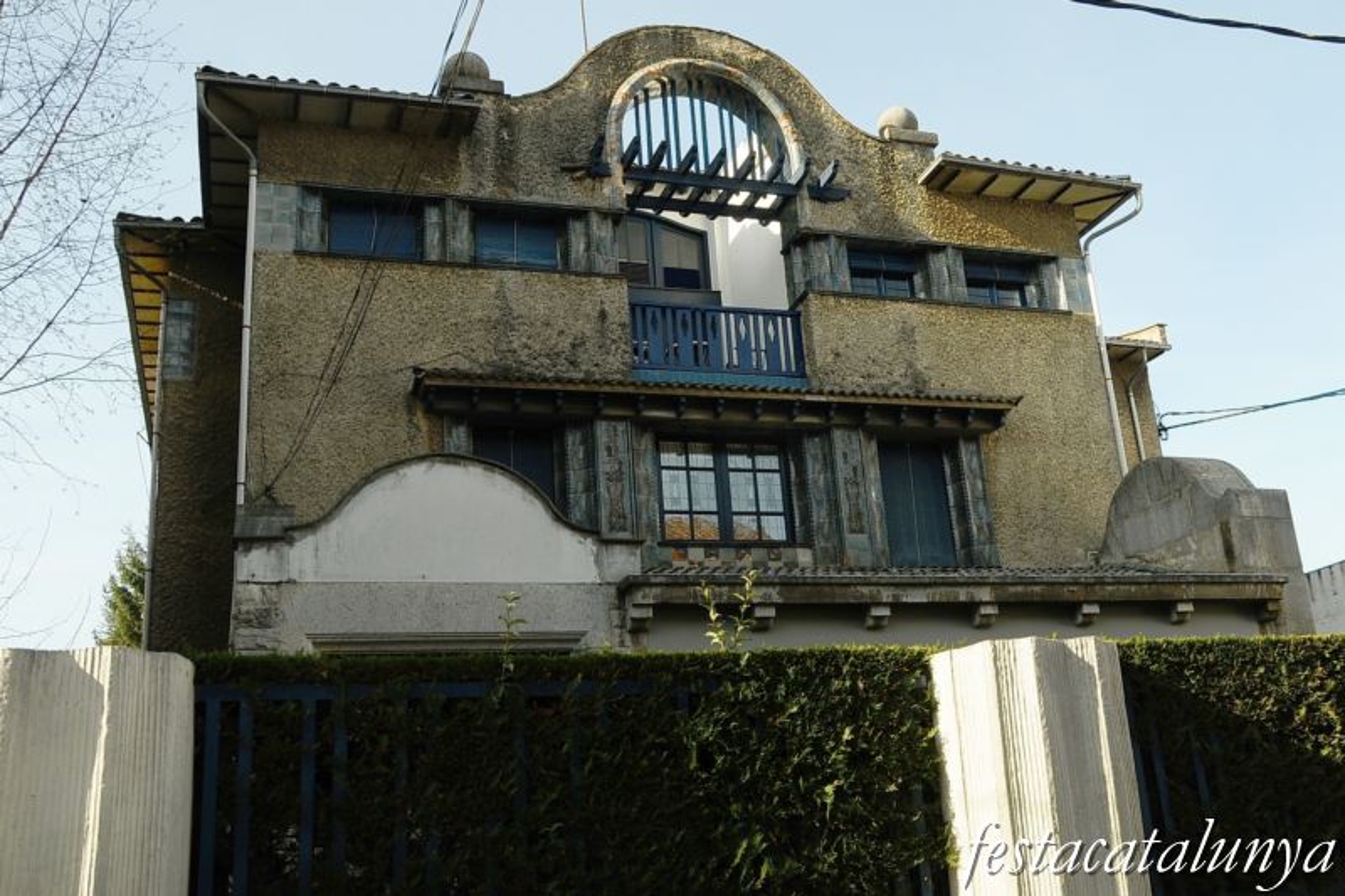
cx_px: 672
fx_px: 1233
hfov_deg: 57.2
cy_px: 448
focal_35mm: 33
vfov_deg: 40.0
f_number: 9
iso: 320
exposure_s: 1/250
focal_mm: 22
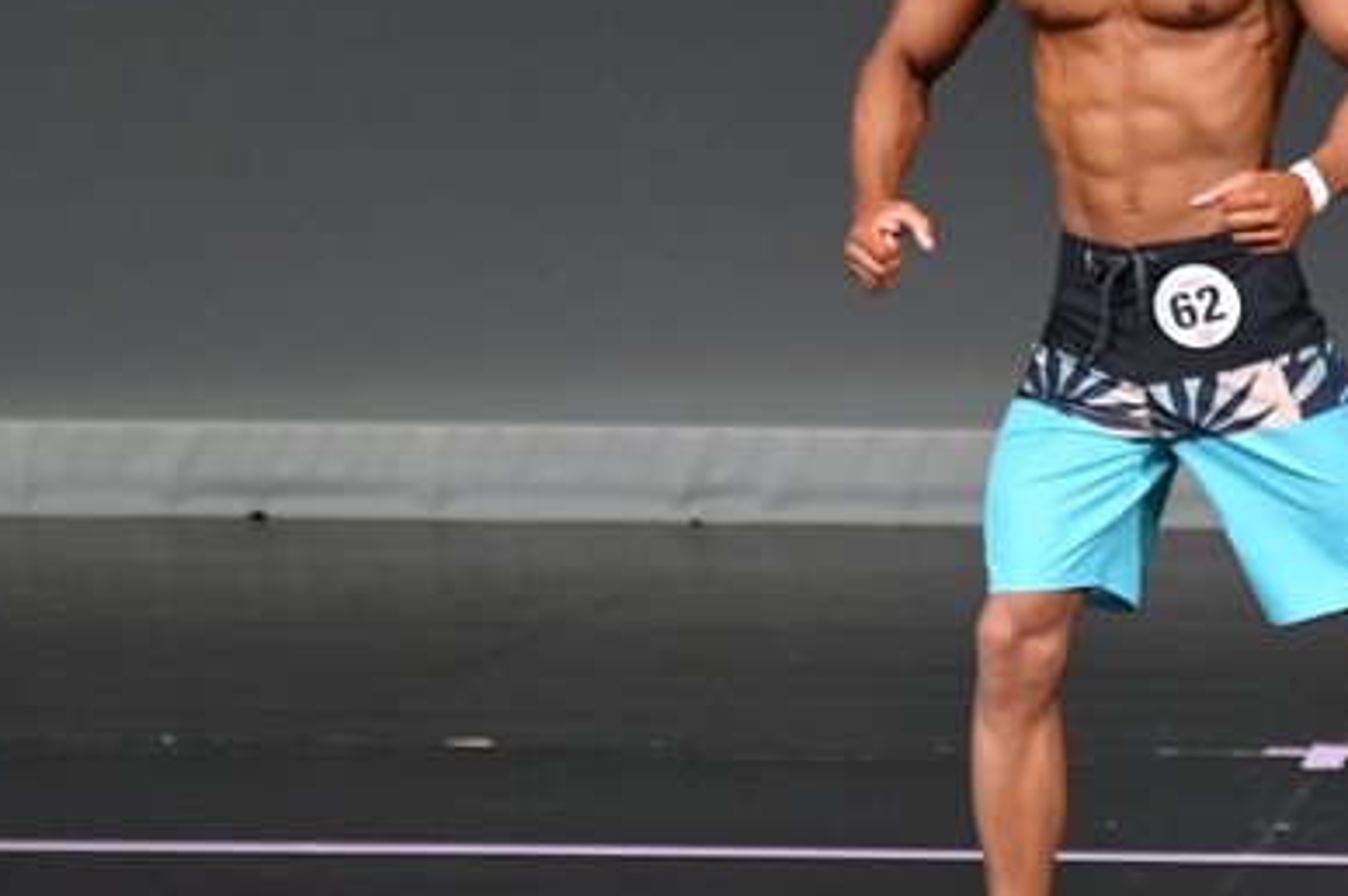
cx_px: 1246
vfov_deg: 2.2
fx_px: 23532
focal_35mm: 629
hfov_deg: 3.3
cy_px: 295
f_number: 5.6
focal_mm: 210
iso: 4000
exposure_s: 1/400
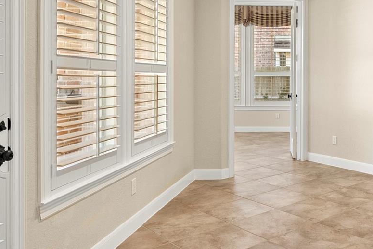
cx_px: 337
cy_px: 81
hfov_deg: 46.7
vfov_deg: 35.6
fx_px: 383
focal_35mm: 37
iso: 800
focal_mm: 14
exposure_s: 1/4
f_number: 8
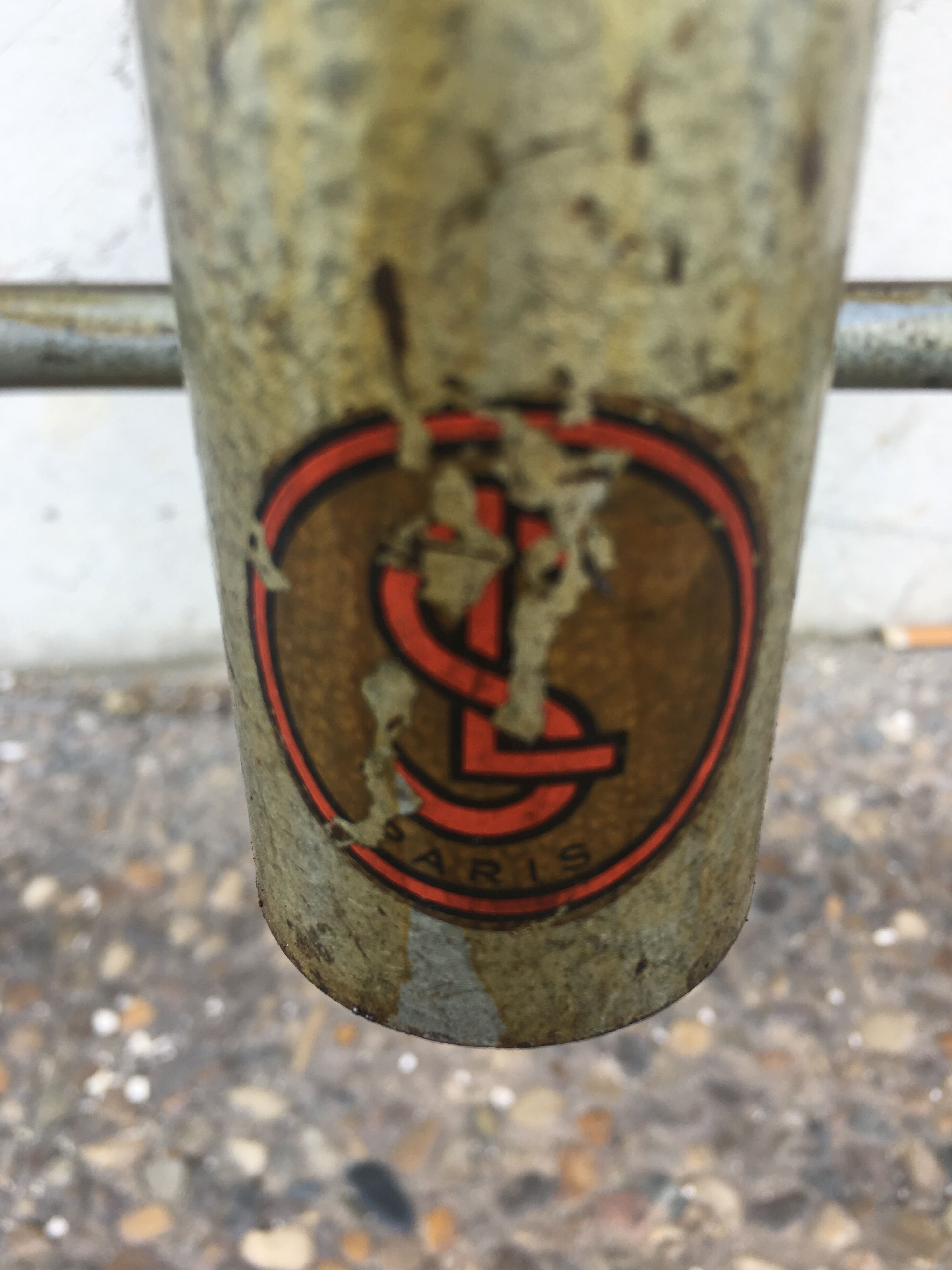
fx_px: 1100
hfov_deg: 46.8
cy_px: 622
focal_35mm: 30
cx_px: 466
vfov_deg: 60.0
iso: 25
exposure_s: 1/108
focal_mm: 4.15
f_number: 2.2
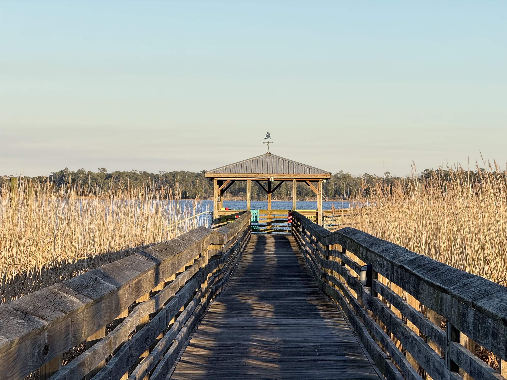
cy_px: 190
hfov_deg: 16.4
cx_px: 254
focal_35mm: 120
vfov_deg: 12.3
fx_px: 1758
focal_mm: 15.66
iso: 50
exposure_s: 1/655
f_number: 2.8
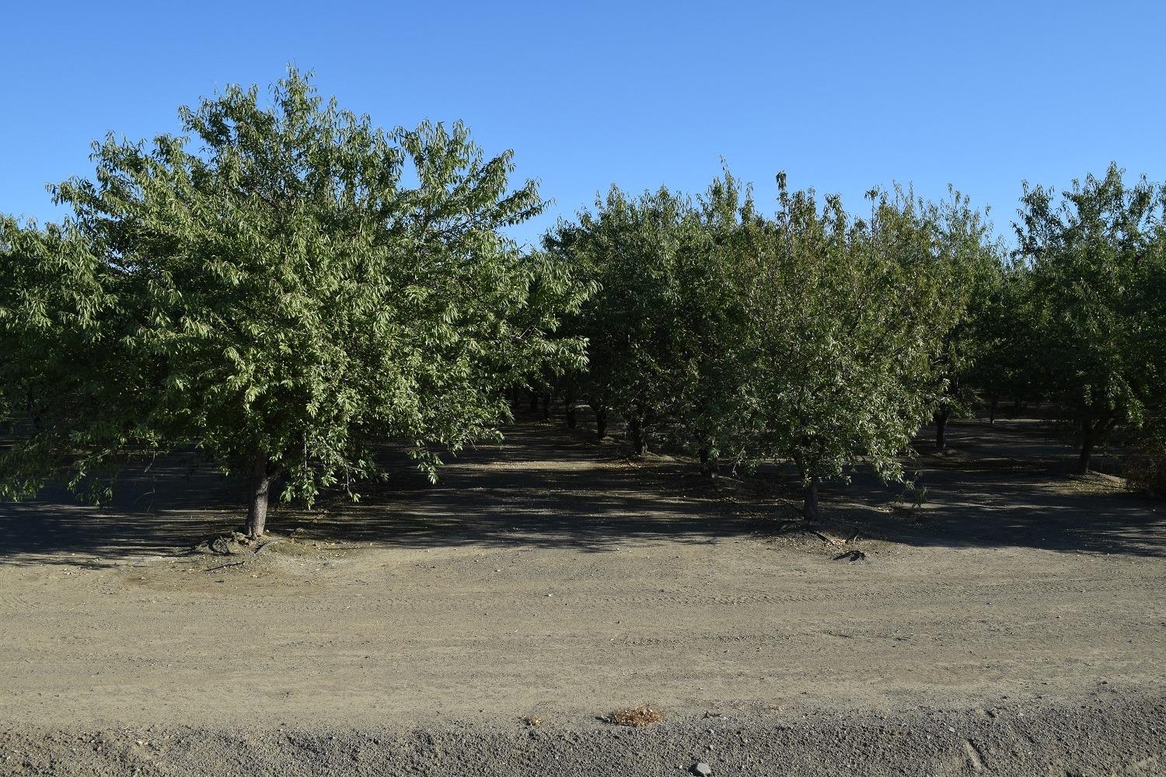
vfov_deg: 36.9
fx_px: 1166
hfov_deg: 53.1
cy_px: 388
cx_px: 583
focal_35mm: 36
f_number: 9
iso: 200
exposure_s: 1/320
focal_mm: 24
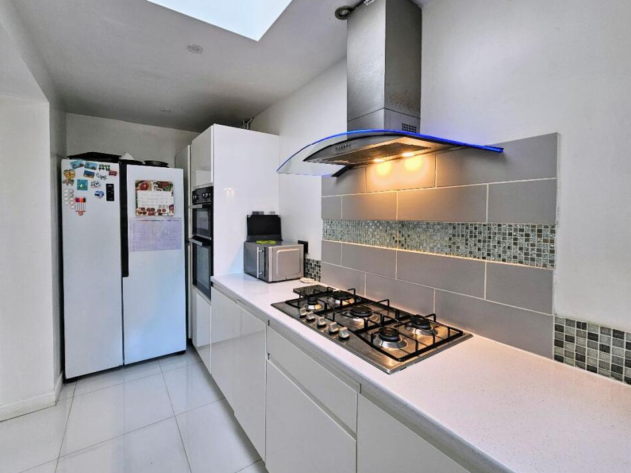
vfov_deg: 85.6
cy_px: 226
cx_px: 293
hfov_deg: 101.9
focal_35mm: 14
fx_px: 255
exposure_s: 1/190
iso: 125
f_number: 2.2
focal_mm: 2.2
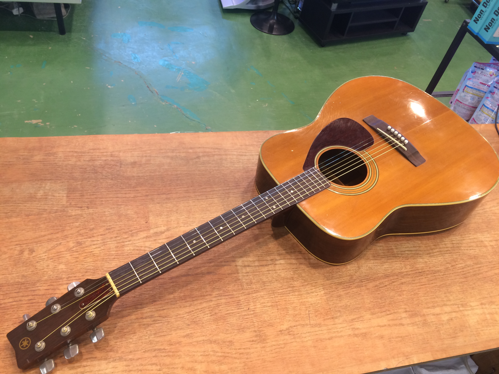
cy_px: 187
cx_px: 250
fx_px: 418
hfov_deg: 61.7
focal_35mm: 29
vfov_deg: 48.2
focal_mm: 4.15
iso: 80
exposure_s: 1/30
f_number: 2.2
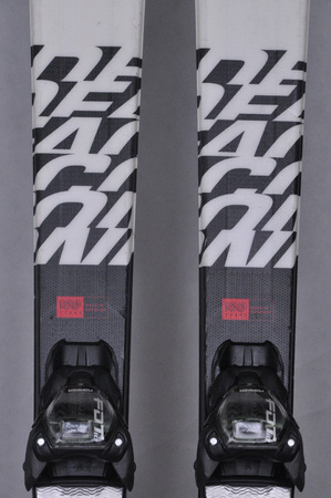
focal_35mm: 158
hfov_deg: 8.7
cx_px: 166
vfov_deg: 13.1
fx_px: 2177
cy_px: 249
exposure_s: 1/125
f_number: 11
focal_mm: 105
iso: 3200
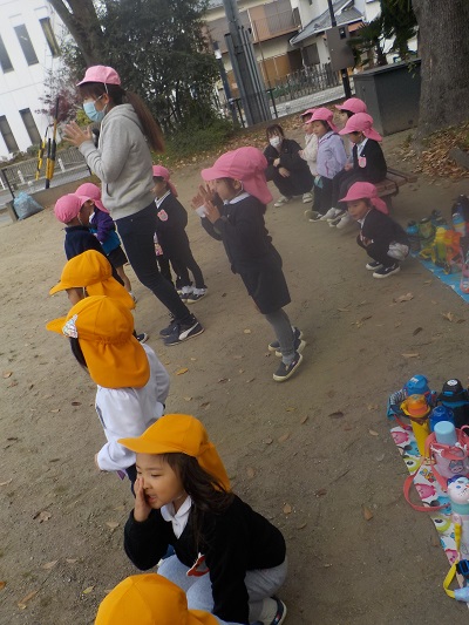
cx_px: 234
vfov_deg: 60.0
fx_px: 542
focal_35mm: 30
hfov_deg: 46.8
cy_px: 312
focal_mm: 4.1
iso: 125
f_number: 3.3
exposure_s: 1/500
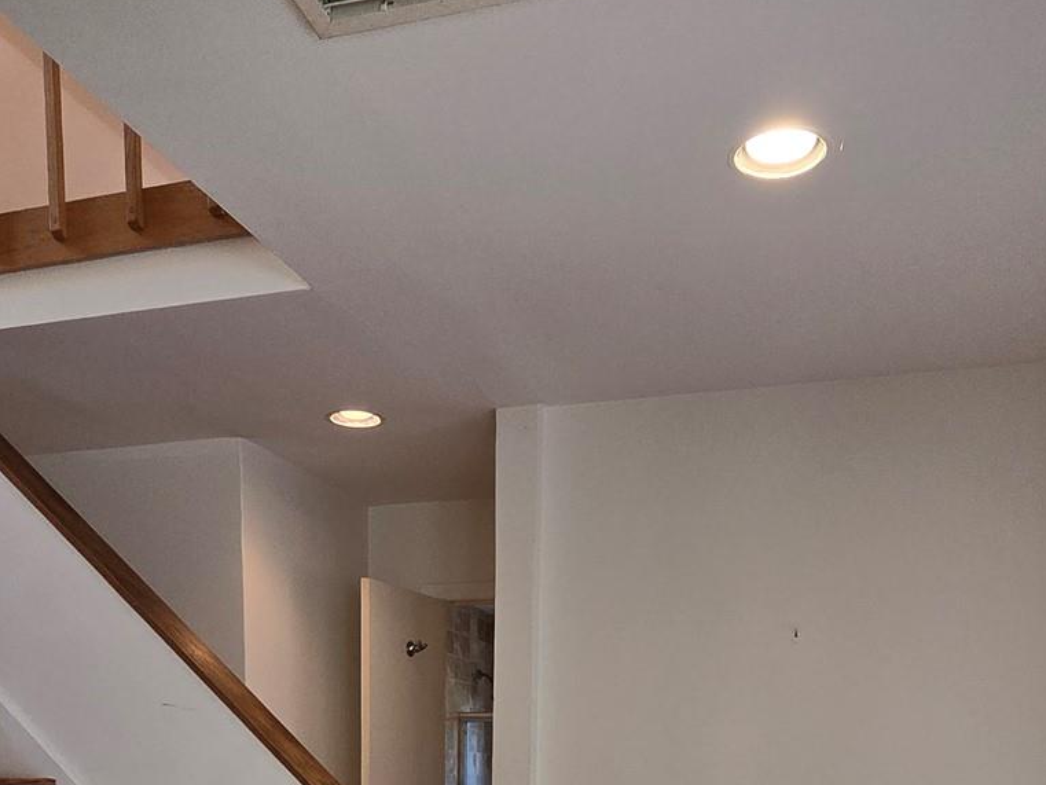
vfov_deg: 33.1
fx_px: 1058
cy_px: 950
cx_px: 482
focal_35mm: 35
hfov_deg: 52.6
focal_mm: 2.2
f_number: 2.2
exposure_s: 1/120
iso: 80
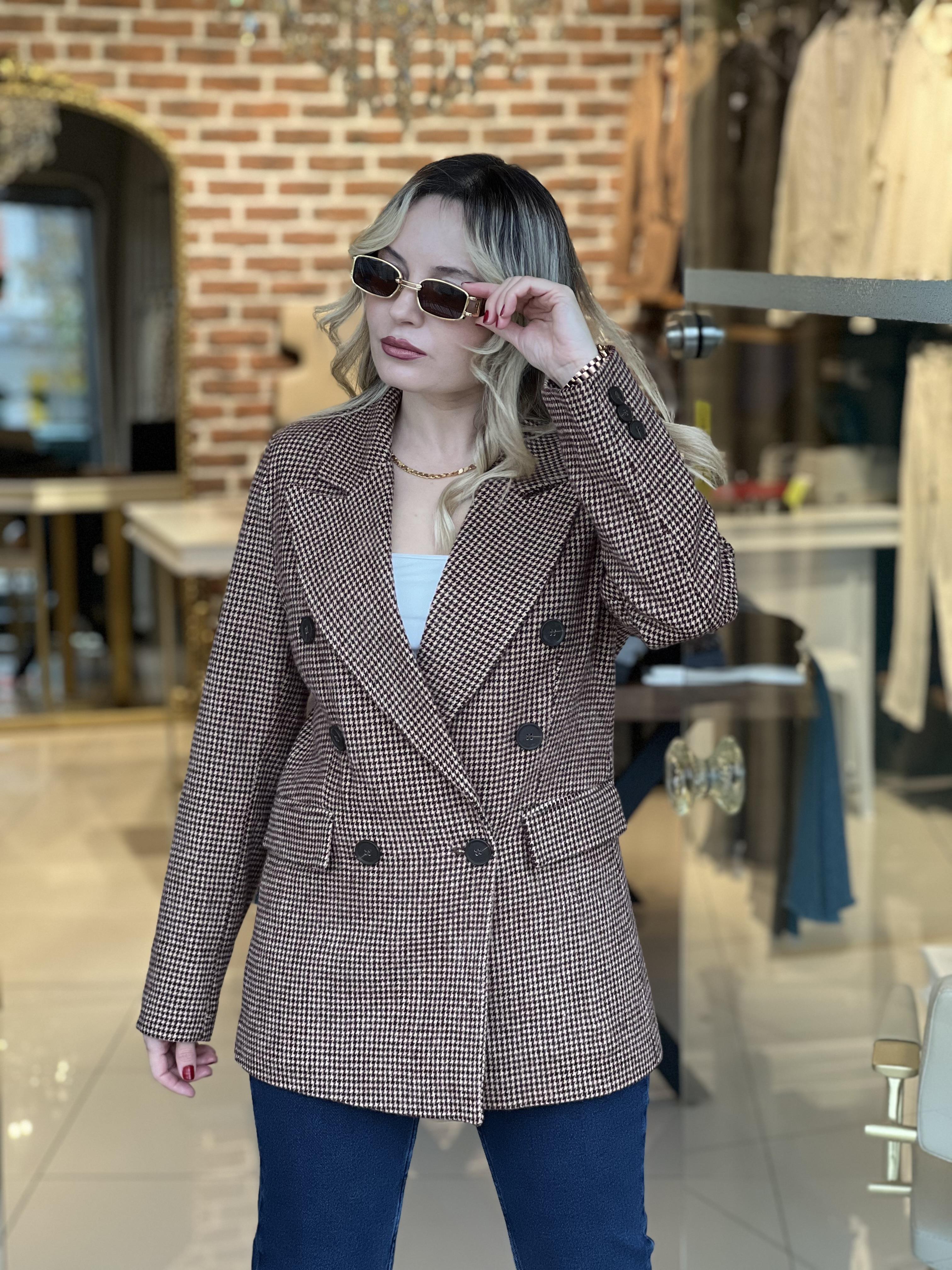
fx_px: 2824
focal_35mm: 77
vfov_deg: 25.3
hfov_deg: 19.1
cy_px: 635
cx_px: 476
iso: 160
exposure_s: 1/100
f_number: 2.8
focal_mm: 9
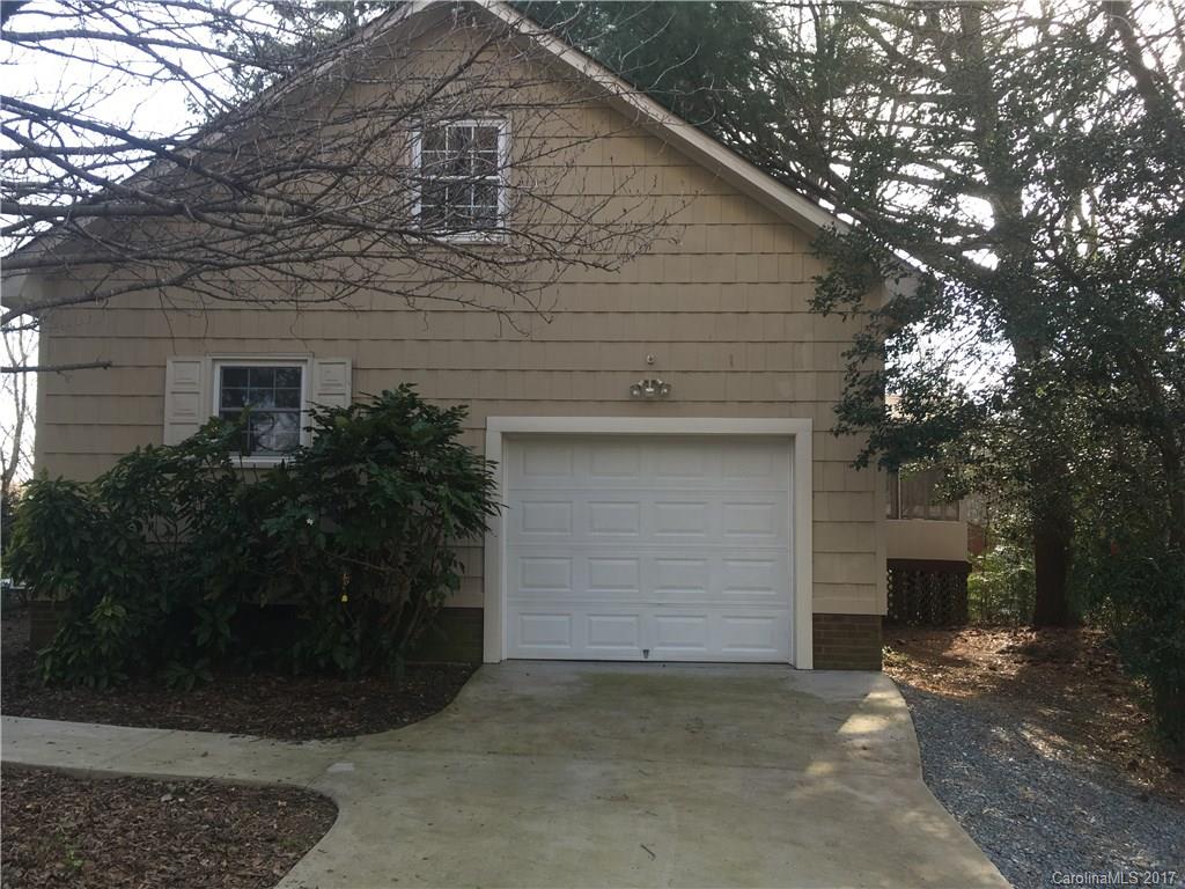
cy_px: 444
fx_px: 993
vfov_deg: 48.2
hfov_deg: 61.7
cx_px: 592
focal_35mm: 29
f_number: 2.2
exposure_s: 1/120
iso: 25
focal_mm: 4.15
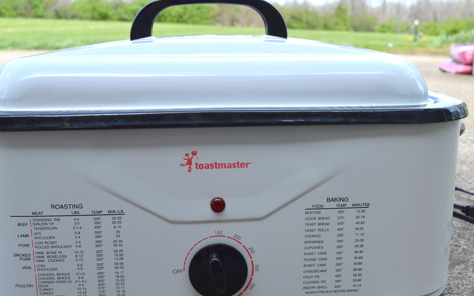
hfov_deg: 46.2
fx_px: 555
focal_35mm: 43
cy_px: 153
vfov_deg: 29.9
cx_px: 237
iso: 200
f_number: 7.1
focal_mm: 28
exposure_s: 1/250
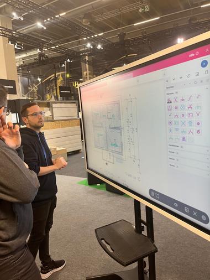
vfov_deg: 67.3
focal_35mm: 26
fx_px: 210
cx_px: 105
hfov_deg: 53.1
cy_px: 140
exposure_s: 1/50
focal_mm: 5.1
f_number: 1.6
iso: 125
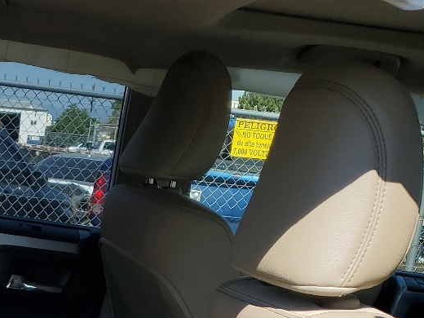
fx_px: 980
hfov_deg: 23.3
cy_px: 385
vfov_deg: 17.5
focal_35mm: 80
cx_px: -11
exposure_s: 1/2500
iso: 50
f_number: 1.5
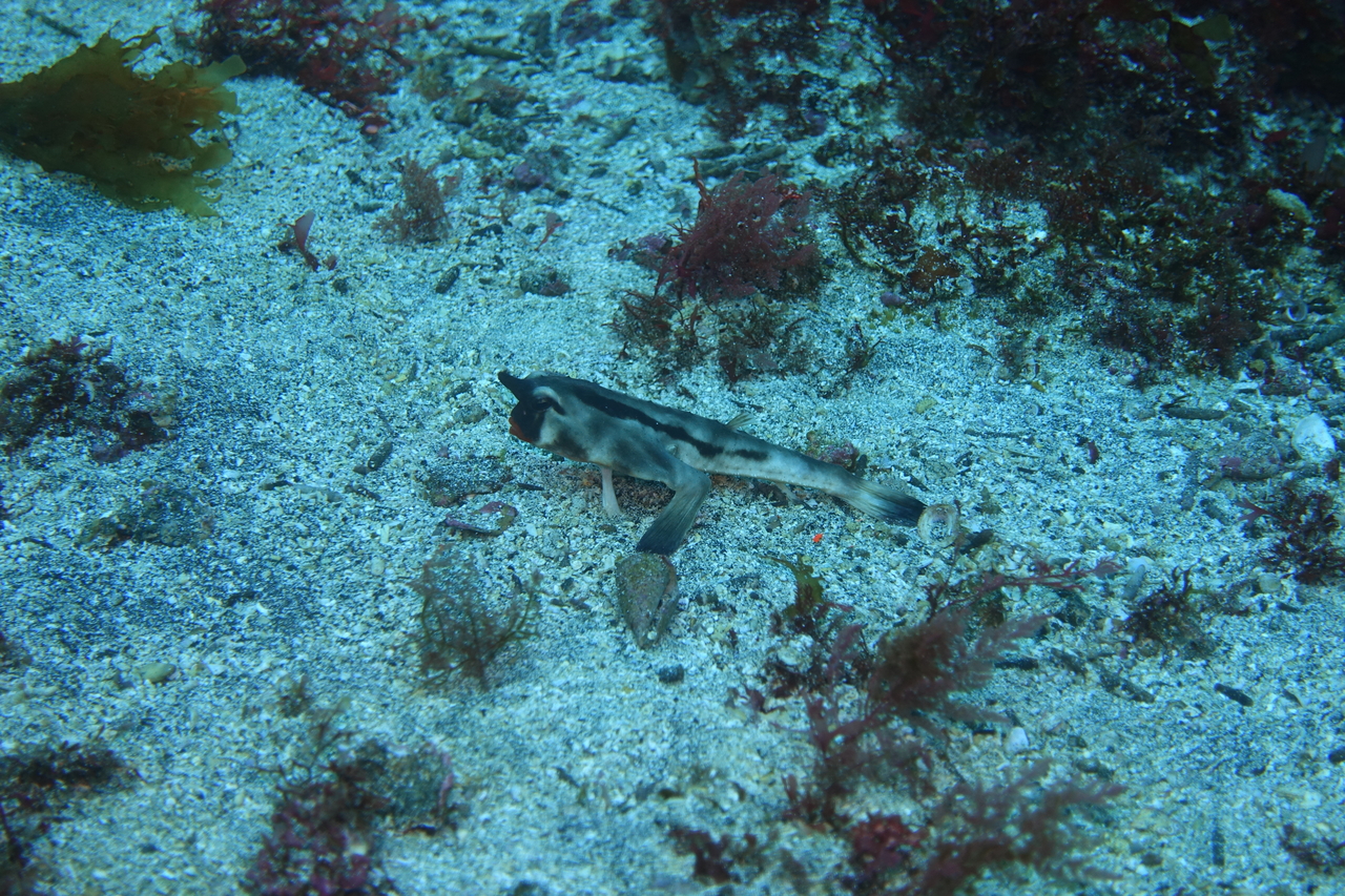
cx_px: 672
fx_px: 2092
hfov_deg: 35.6
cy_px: 448
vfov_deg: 24.2
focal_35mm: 56
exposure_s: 1/80
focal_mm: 20.63
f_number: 3.5
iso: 125
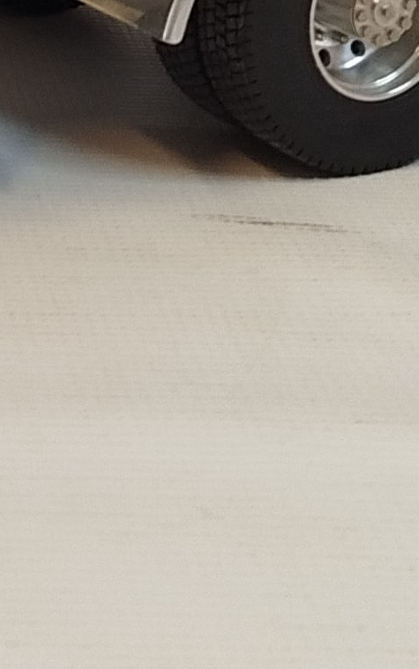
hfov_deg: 9.3
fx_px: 2446
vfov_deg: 14.4
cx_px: -326
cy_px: -372
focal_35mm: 134
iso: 250
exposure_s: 1/50
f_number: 1.7
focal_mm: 5.31
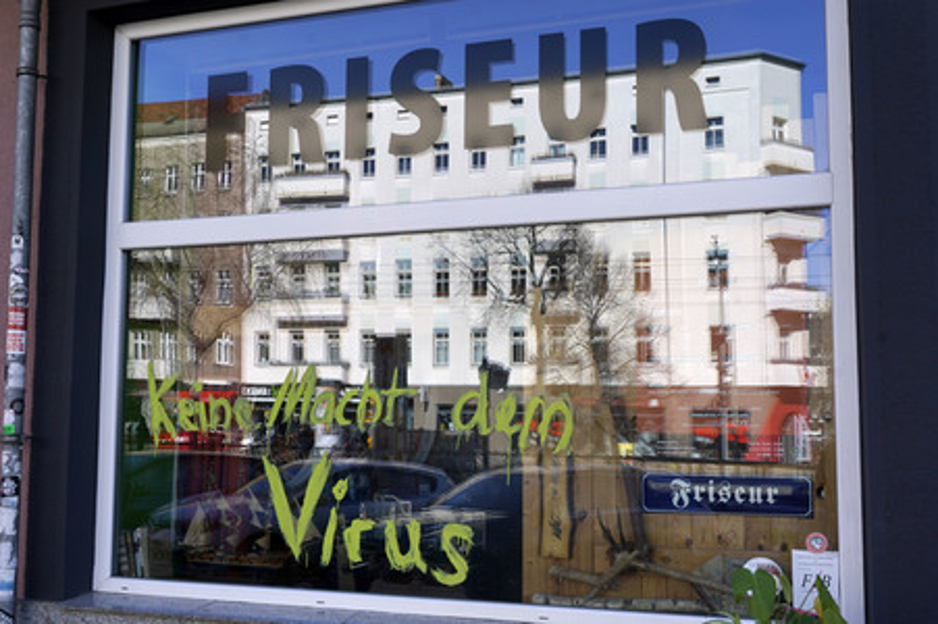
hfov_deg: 53.2
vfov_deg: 36.8
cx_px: 469
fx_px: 937
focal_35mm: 36
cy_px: 312
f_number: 8
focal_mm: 36
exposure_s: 1/250
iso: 160
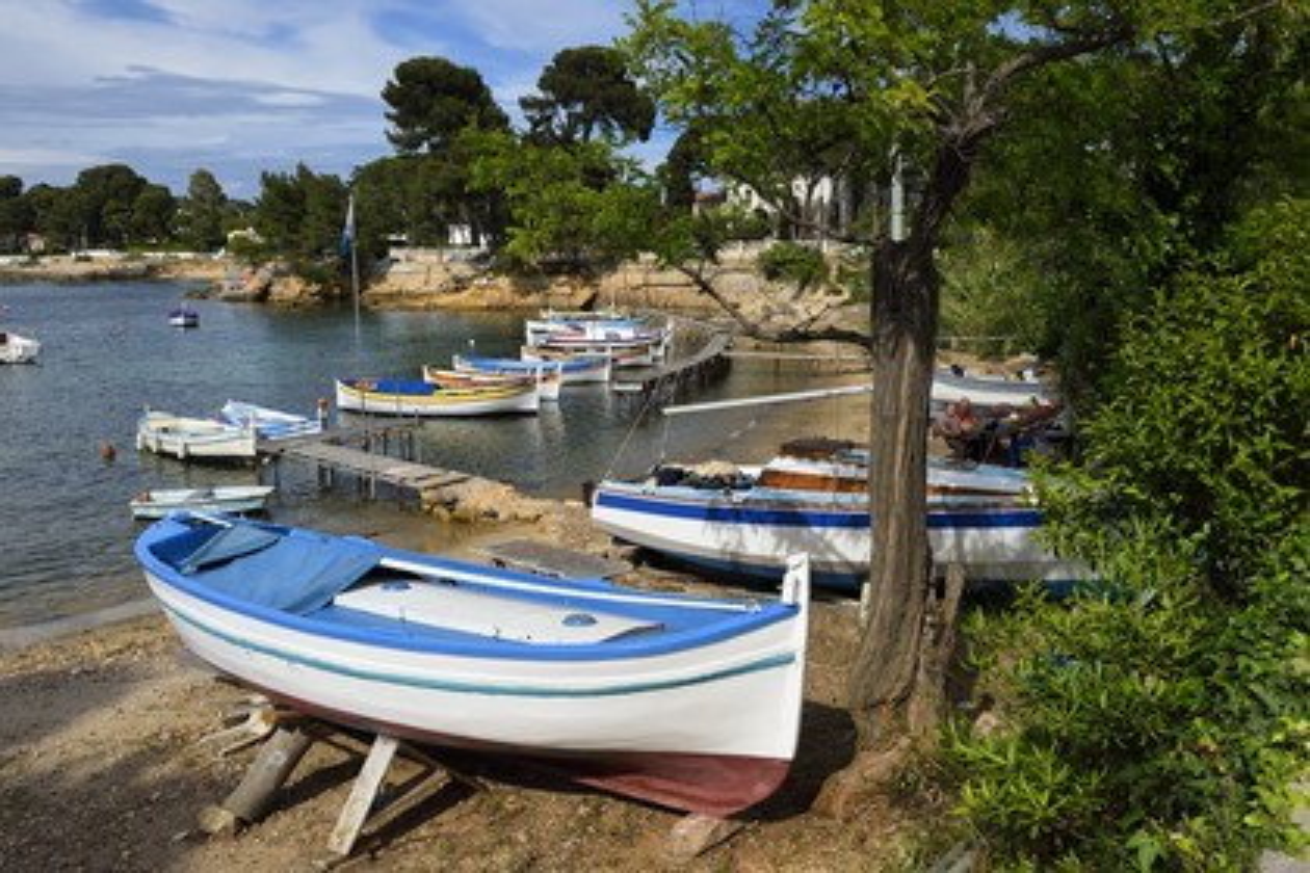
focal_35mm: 29
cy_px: 436
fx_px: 1055
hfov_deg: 63.7
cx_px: 655
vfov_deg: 45.0
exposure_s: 1/250
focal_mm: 29
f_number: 14
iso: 200
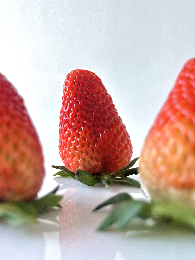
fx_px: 195
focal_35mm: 26
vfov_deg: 67.3
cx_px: 98
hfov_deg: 53.1
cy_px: 130
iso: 125
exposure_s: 1/104
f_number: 1.6
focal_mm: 5.1
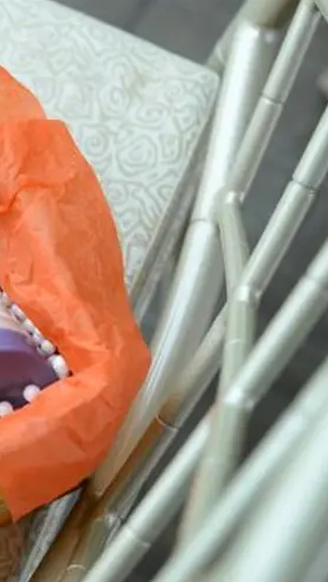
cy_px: 302
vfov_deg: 18.6
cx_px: -81
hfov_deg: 10.4
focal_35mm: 115
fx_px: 1776
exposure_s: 1/160
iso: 640
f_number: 5
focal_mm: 70
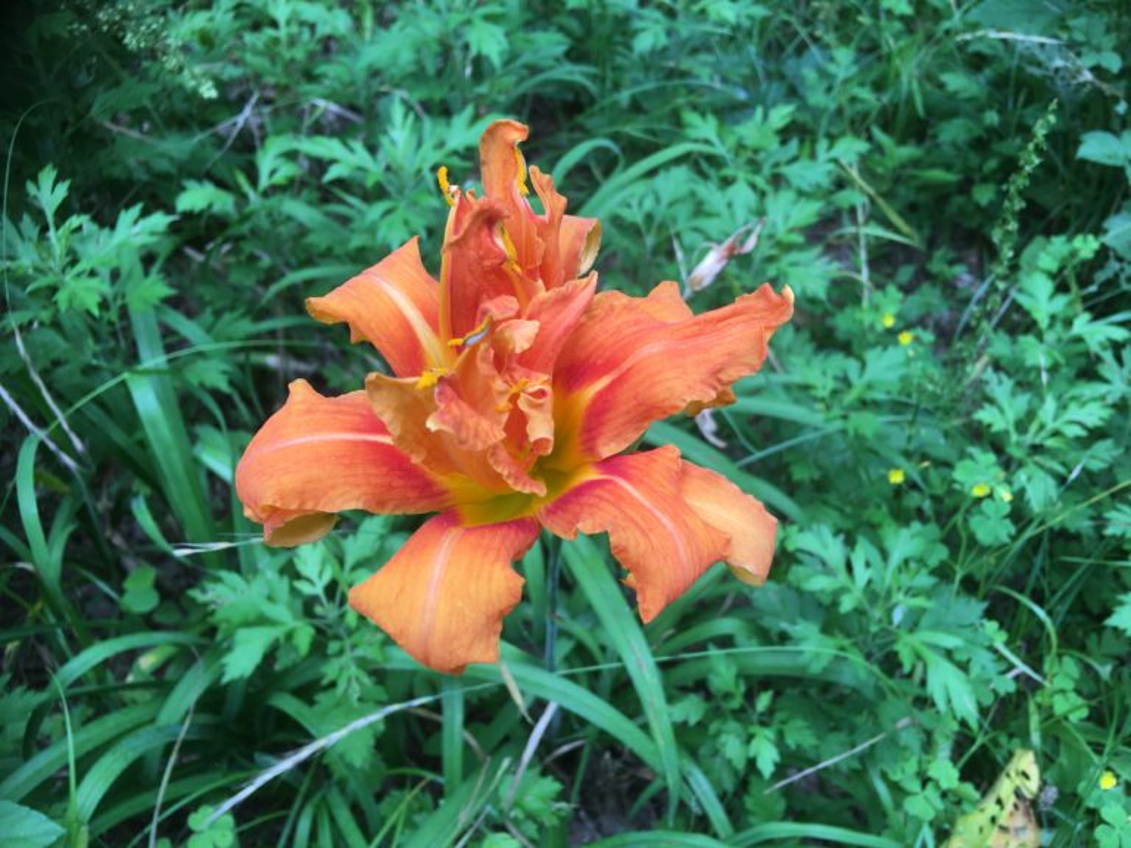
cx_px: 566
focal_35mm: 29
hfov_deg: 61.7
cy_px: 424
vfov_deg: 48.2
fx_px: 948
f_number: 2.2
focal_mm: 4.15
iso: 25
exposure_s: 1/120
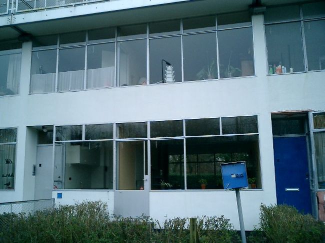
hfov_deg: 51.4
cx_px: 162
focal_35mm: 36
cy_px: 122
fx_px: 338
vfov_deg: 39.6
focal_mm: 7.5
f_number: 3.2
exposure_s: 1/80
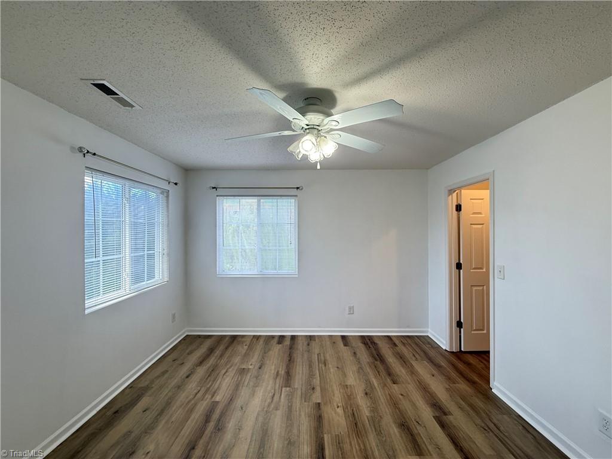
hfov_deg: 102.1
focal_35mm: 14
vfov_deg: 85.7
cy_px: 230
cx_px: 306
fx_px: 248
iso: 200
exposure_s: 1/120
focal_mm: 2.22
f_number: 2.2
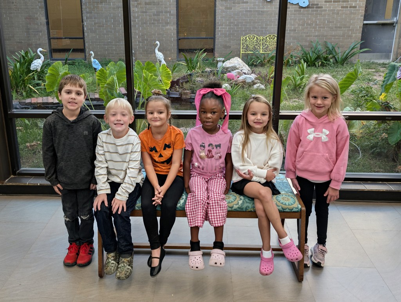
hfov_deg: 71.5
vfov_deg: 56.9
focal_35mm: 24
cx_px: 200
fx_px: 278
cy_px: 151
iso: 24
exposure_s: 1/29.8
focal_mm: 6.9
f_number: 1.68
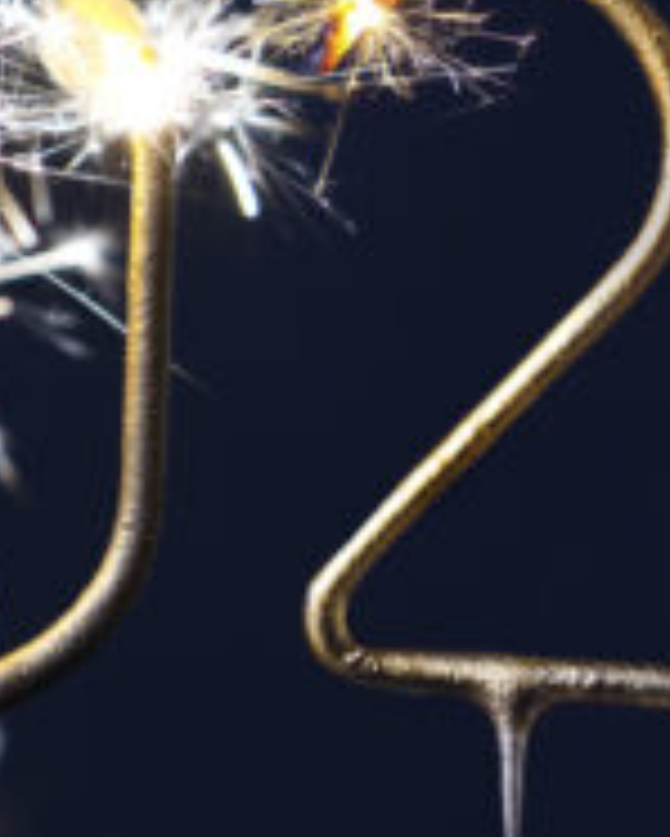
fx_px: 11516
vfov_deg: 4.2
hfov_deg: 3.3
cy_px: 317
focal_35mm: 465
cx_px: 193
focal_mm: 90
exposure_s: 1/50
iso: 200
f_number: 3.2
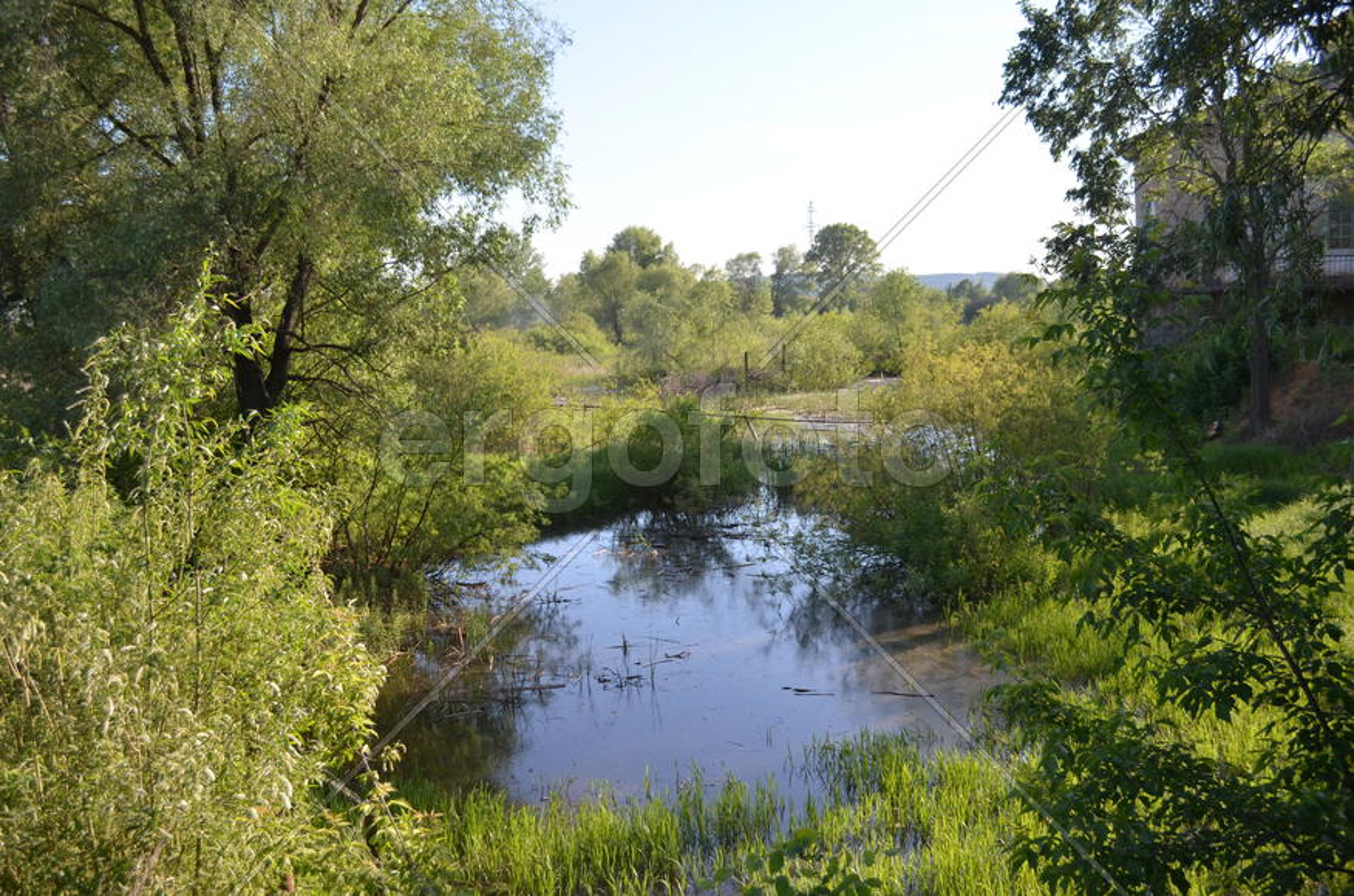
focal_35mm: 36
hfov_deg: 53.2
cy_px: 448
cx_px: 677
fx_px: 1351
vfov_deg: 36.7
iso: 400
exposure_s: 1/1250
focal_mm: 24
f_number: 5
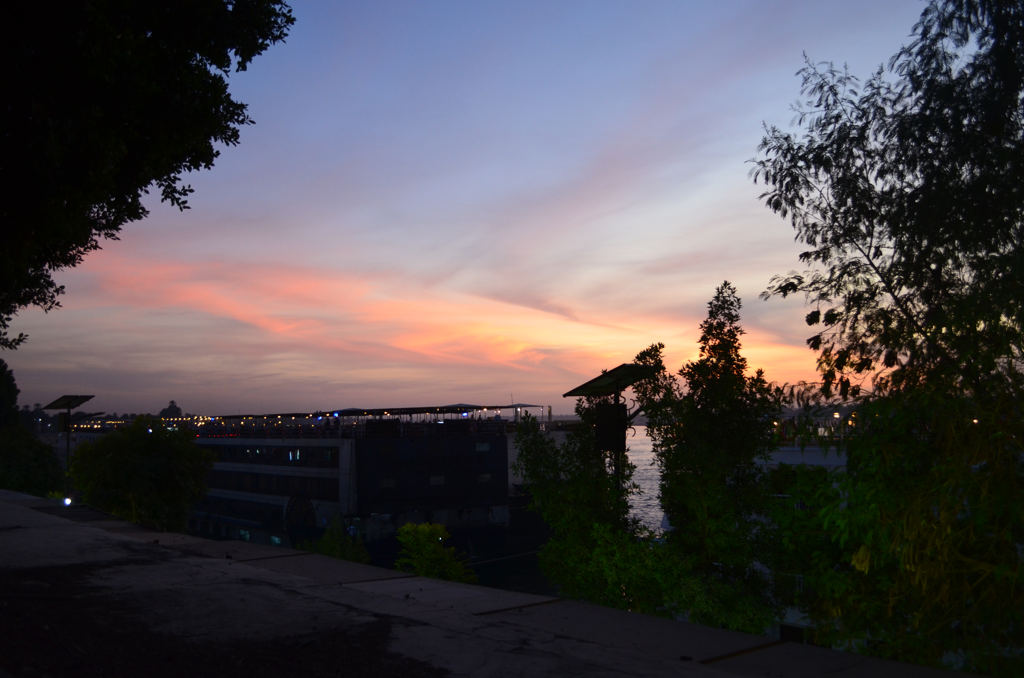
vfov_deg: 39.8
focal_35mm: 33
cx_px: 512
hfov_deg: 57.3
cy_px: 339
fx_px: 937
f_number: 4
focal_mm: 22
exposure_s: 1/60
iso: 560
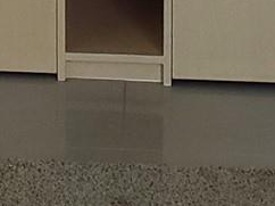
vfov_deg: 7.5
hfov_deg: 11.4
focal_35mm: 172
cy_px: -427
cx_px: -9
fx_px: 1365
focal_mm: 4.3
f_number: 2.4
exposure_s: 1/40
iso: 320
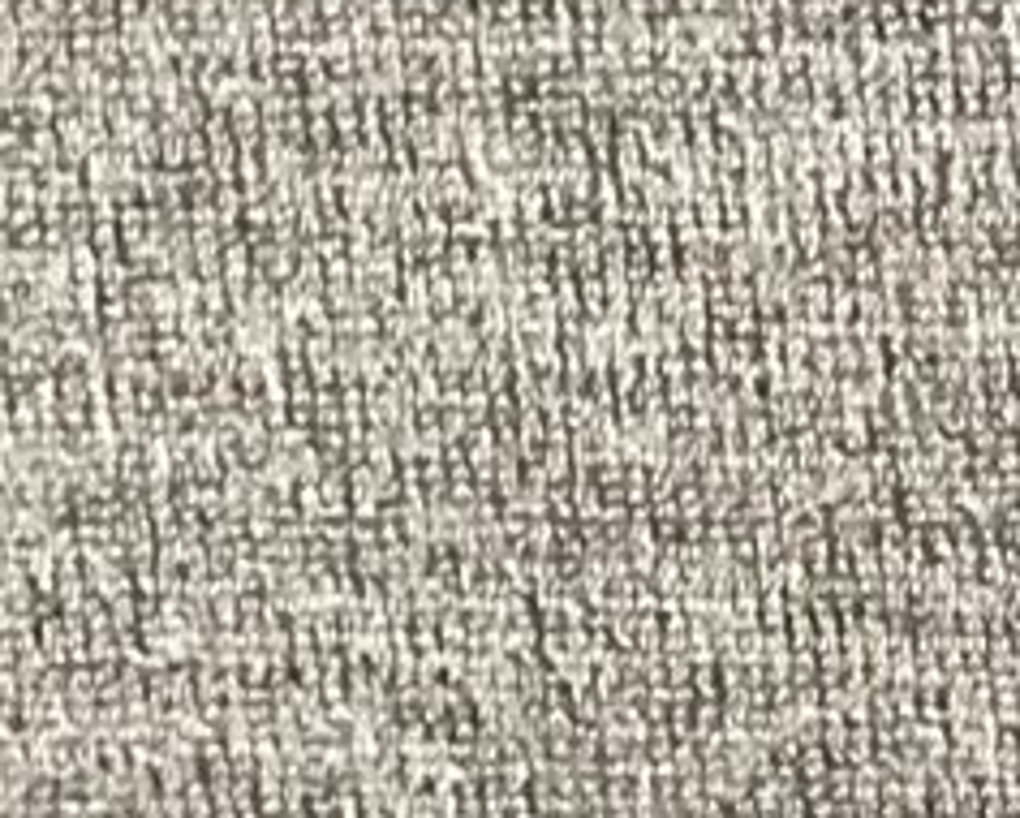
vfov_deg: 7.4
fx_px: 5831
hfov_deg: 8.9
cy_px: 2043
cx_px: 2554
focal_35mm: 193
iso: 500
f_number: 2.4
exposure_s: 1/30
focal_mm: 3.3
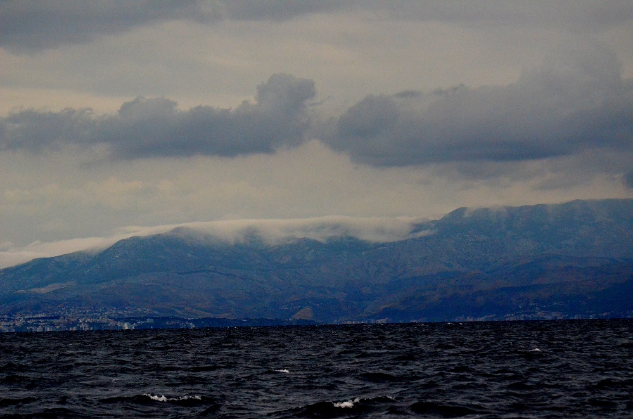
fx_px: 2500
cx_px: 316
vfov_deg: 9.6
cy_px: 210
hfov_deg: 14.4
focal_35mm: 142
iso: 5000
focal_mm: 95
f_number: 4.5
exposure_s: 1/4000
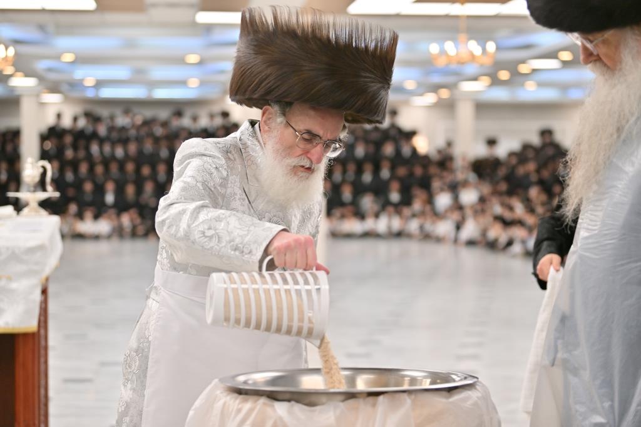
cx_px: 320
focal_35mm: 78
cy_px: 214
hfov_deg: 26.0
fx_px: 1389
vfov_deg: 17.5
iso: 400
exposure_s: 1/400
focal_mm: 78
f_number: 2.8
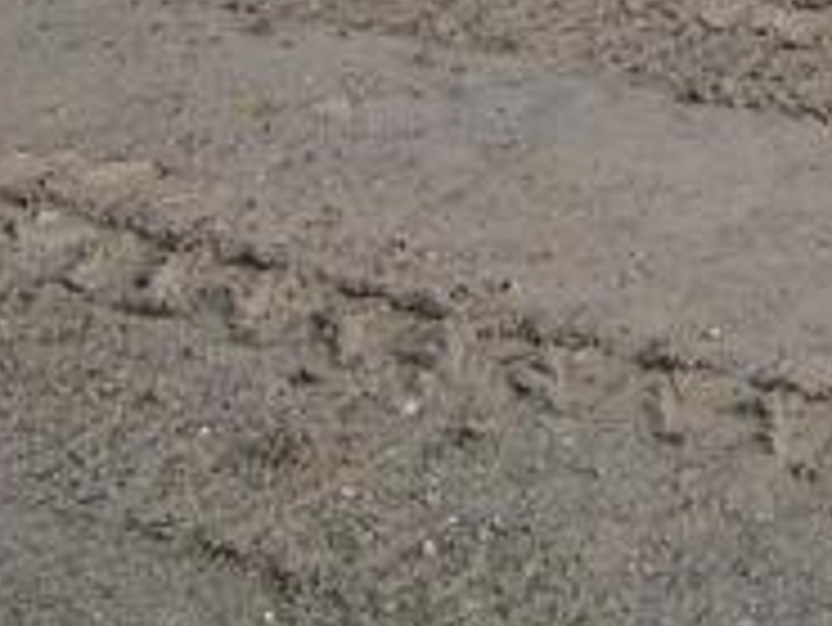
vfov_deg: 9.3
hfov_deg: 12.9
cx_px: 881
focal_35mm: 151
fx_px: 3632
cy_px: -594
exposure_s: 1/294
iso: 50
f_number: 2.8
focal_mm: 5.4
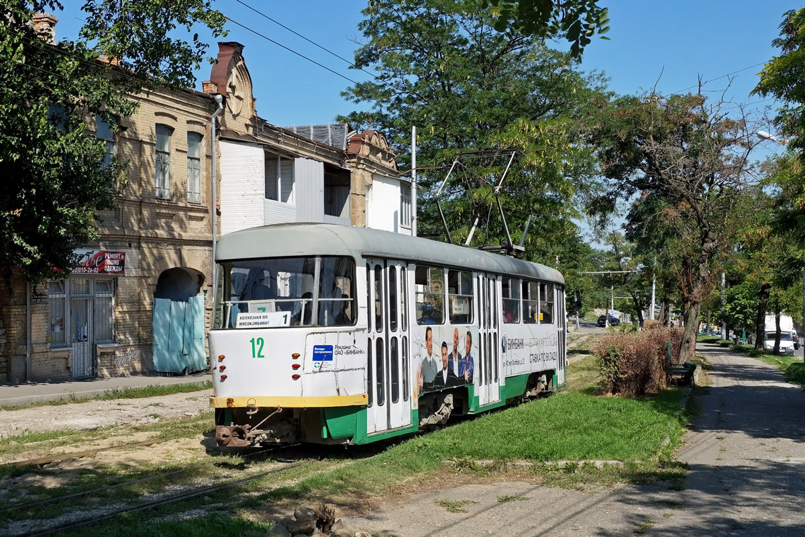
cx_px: 402
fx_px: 939
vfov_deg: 31.9
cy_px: 268
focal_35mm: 42
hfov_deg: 46.4
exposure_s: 1/1000
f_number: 8
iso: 200
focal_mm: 28
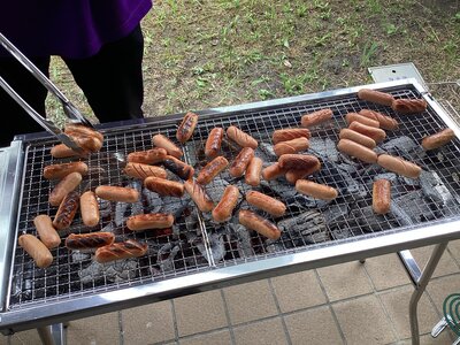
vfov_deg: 45.4
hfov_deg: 58.4
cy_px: 172
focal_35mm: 31
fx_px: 412
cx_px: 230
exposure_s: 1/120
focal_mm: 3.3
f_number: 2.4
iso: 50
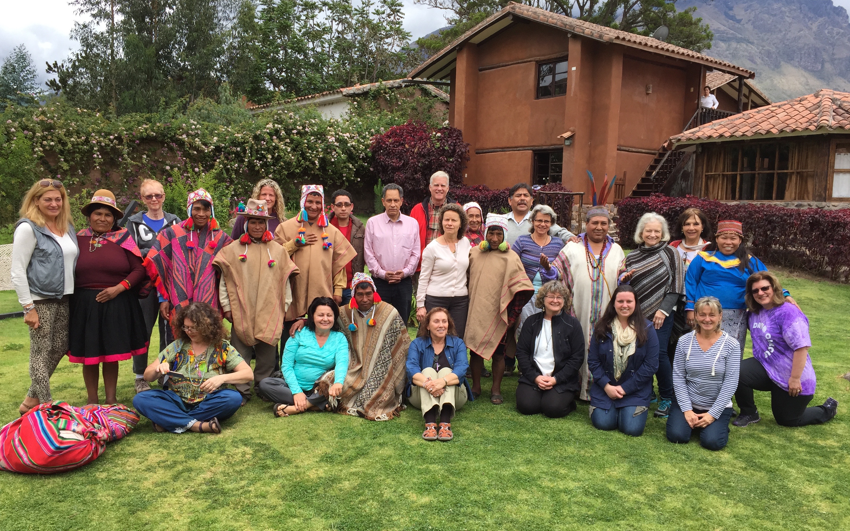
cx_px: 426
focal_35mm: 31
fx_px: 718
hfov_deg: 61.2
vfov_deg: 40.5
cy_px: 301
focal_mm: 4.15
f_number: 2.2
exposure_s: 1/1276
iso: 32
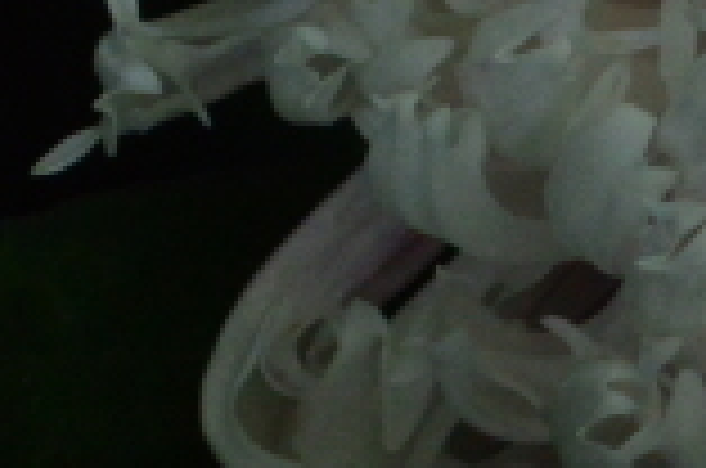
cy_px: 11
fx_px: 17223
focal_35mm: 880
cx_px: 1142
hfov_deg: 2.3
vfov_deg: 1.6
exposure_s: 1/250
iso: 1400
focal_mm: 90
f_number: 20
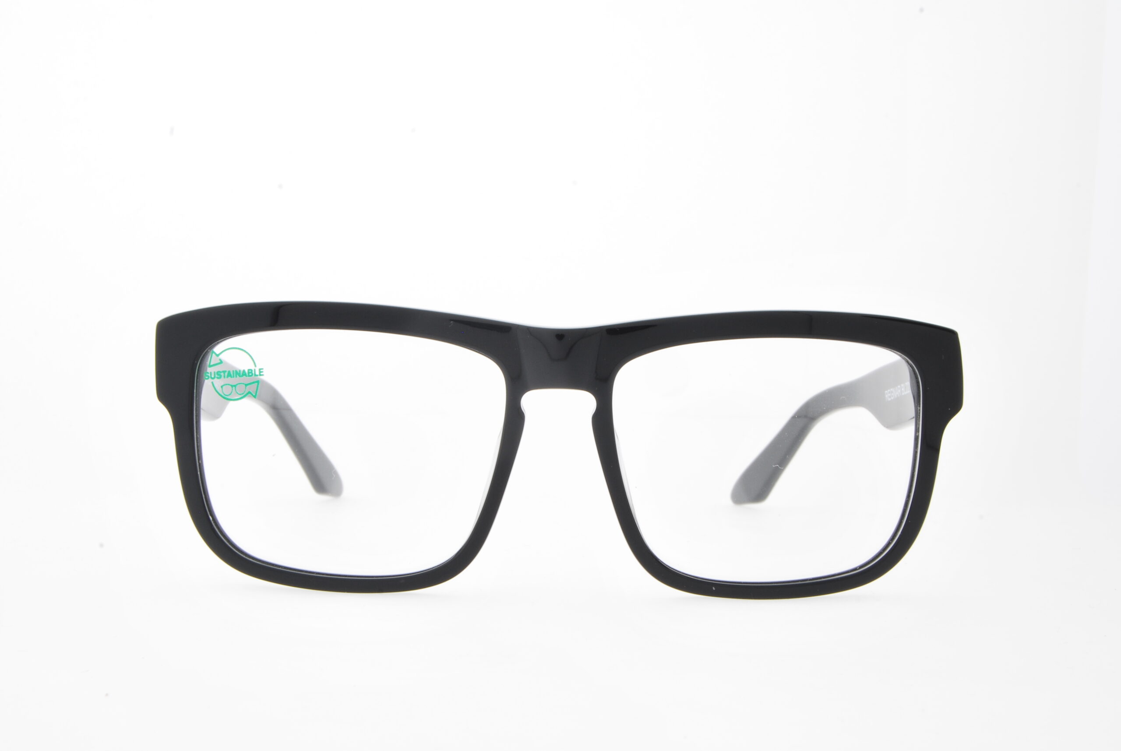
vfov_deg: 23.8
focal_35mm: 57
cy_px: 376
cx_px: 560
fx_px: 1777
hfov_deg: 35.0
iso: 100
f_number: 22
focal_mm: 38
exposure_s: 1/13
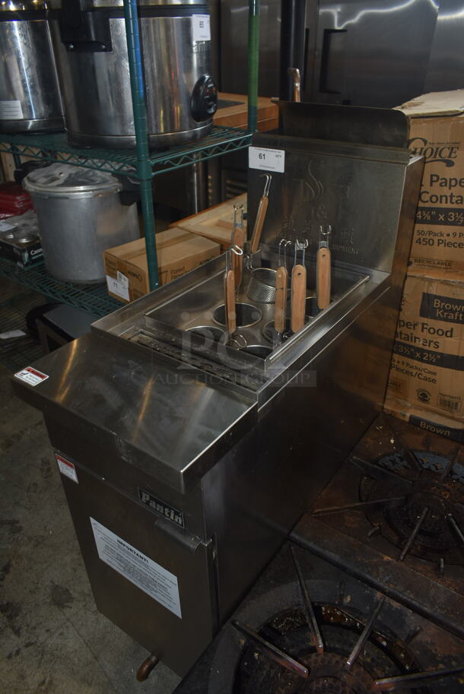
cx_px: 232
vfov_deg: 67.3
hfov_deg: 48.0
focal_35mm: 27
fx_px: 521
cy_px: 347
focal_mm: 18
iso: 125
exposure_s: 1/30
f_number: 5.6
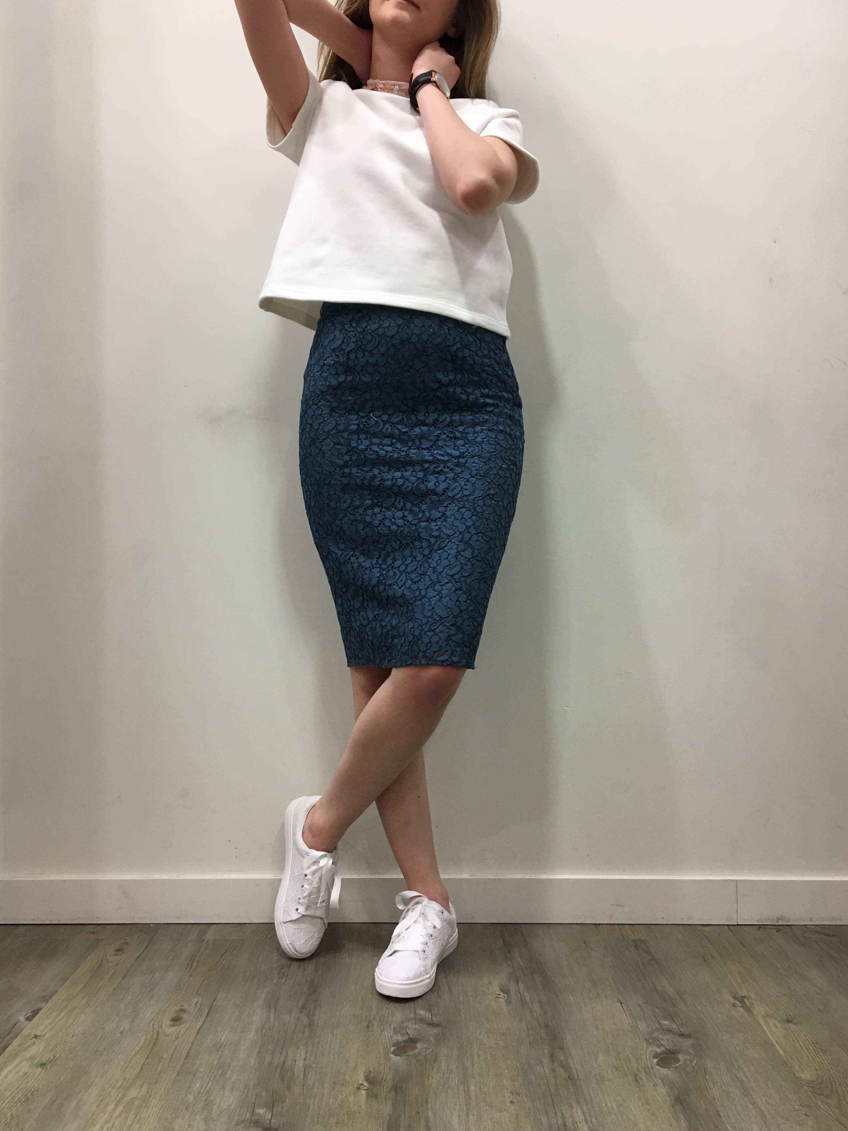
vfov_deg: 61.7
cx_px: 424
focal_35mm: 29
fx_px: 947
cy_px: 566
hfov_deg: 48.2
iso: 50
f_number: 2.2
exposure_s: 1/33
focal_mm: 4.15
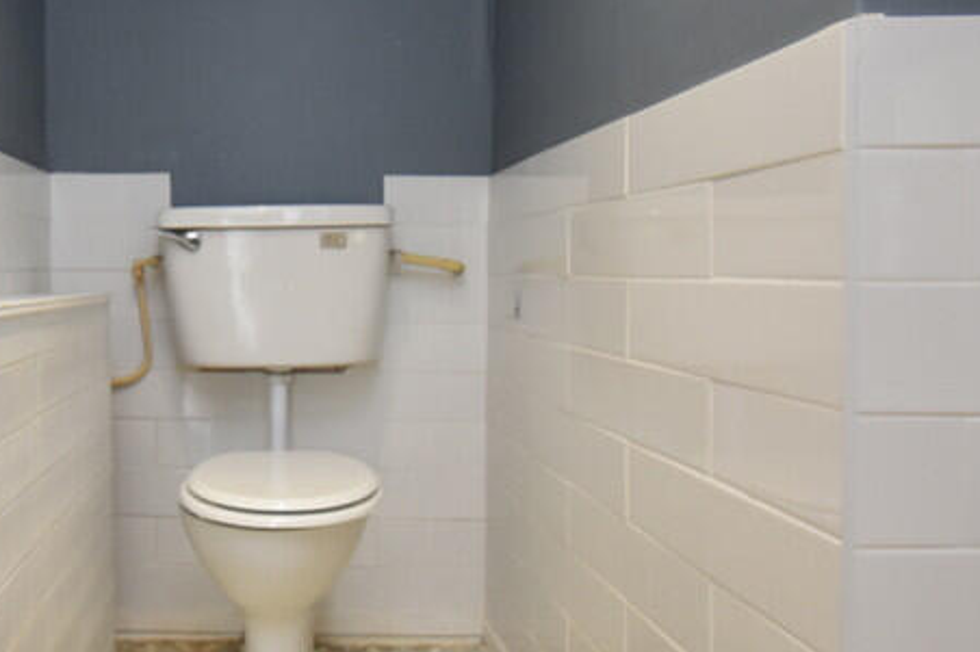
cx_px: 280
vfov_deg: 38.6
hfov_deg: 53.9
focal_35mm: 34
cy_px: 250
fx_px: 925
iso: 800
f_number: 4.5
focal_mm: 10
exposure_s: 1/160
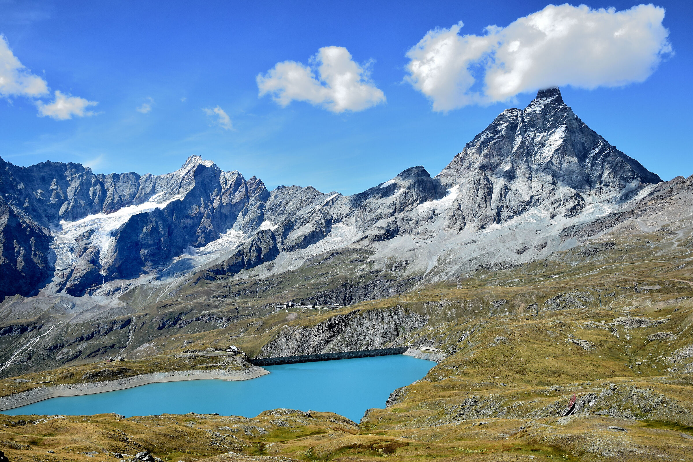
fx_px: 549
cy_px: 231
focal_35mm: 28
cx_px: 346
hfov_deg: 64.6
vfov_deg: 45.7
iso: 400
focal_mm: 19
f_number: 11
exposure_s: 1/400
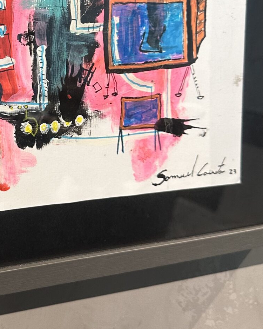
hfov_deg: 23.0
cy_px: 69
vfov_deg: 29.0
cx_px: 10
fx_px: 623
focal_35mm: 64
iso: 160
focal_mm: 6.86
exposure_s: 1/60
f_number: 1.78
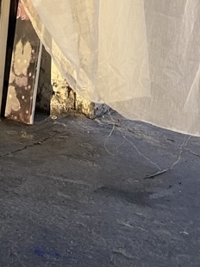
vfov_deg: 18.9
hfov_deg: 15.9
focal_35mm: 86
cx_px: -92
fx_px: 663
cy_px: -173
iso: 200
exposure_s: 1/60
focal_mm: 5.7
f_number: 1.5
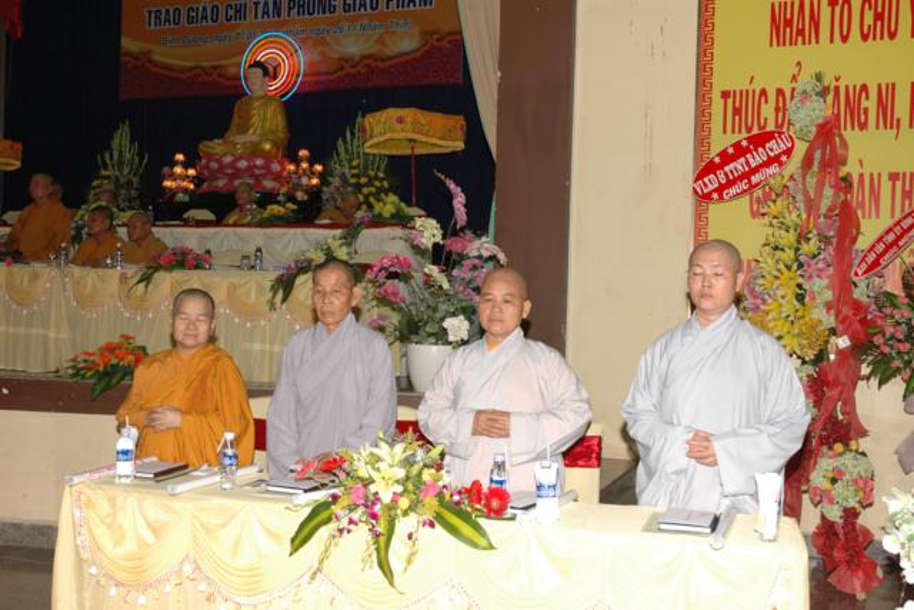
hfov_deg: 47.9
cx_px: 457
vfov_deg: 33.0
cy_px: 305
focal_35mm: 40
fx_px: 1028
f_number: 7.1
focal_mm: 27
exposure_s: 1/60
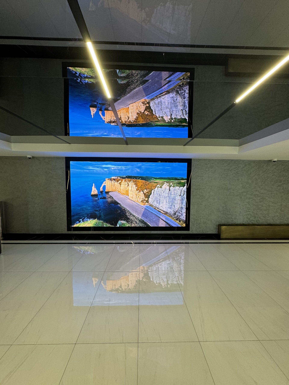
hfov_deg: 85.7
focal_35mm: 14
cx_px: 144
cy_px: 192
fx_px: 156
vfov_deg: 102.1
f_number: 2.2
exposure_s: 1/102
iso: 125
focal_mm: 2.22
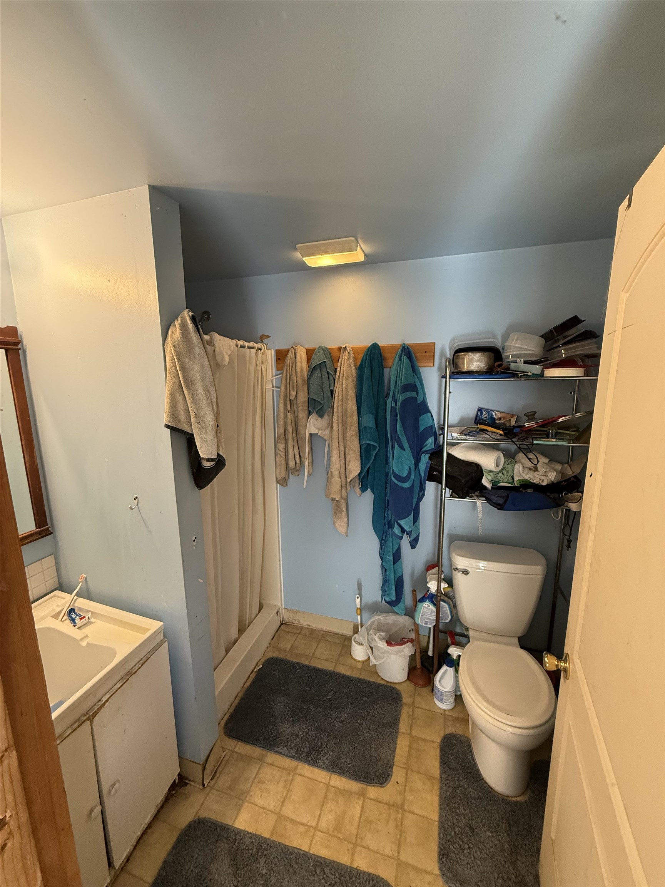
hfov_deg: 85.7
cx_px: 332
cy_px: 444
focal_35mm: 14
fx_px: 359
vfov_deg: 102.1
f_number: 2.2
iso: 320
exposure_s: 1/120
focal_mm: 2.22
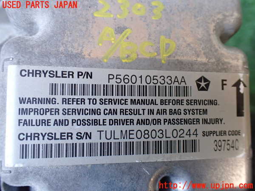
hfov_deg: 60.0
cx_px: 128
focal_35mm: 30
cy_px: 96
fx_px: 221
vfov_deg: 46.8
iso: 640
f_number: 2.3
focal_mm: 5.4
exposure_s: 1/125
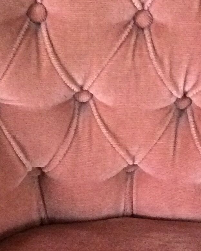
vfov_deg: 17.8
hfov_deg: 14.8
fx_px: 773
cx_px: 72
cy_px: 271
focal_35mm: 104
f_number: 2.4
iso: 400
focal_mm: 3.3
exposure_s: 1/17
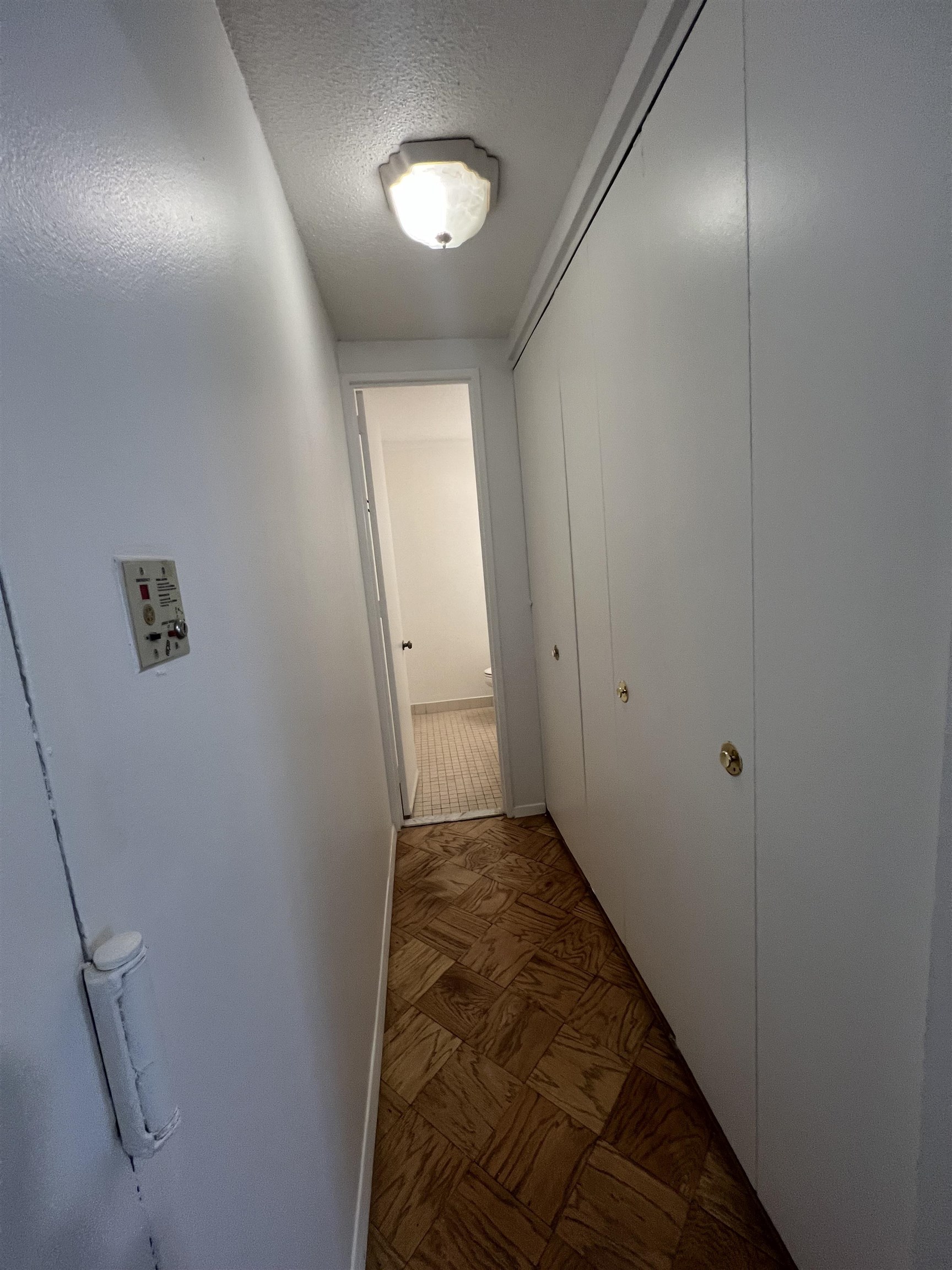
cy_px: 635
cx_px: 476
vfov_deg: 106.2
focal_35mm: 13
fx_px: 477
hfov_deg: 89.9
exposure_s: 1/120
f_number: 1.8
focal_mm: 1.57
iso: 160
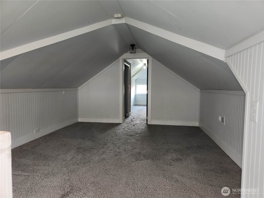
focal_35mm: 23
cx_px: 132
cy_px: 99
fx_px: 175
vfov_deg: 58.9
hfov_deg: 73.9
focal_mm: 5.4
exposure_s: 1/24
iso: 100
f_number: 1.8
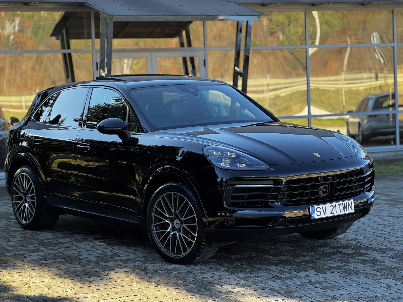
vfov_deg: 19.1
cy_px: 151
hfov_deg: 25.3
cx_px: 202
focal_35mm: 77
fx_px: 896
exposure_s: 1/99
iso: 32
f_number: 2.8
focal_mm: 9
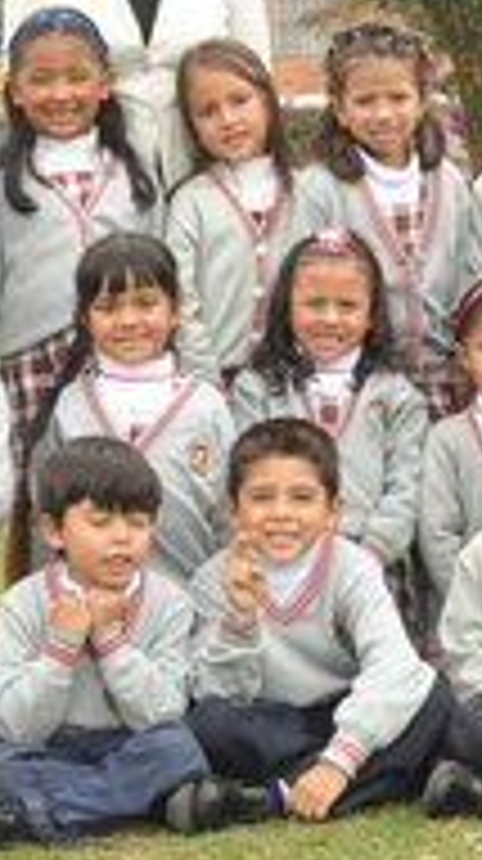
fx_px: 2631
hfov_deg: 10.5
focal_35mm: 115
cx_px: 198
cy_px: 313
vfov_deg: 18.5
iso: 400
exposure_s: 1/125
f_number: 10
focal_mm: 27
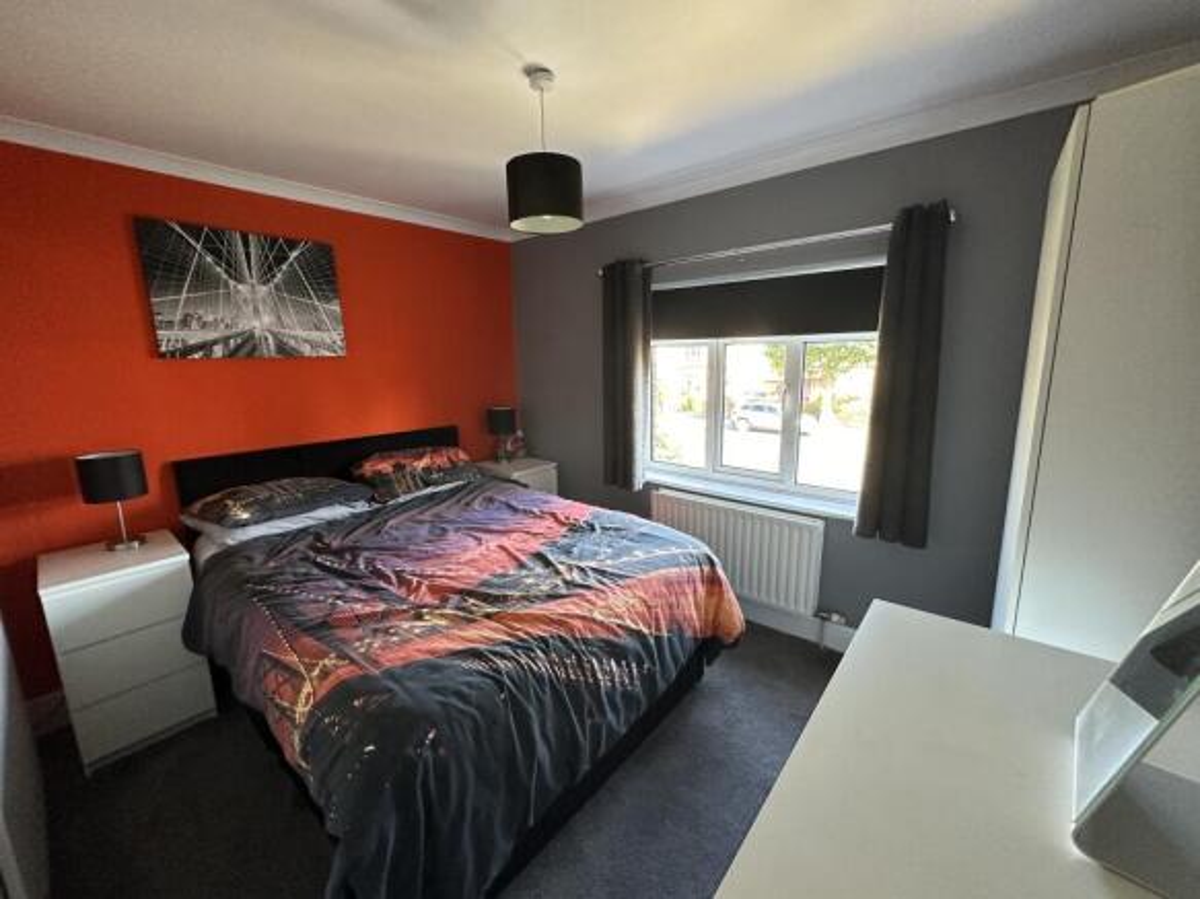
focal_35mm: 14
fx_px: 485
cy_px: 450
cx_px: 600
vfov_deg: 85.7
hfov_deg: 102.1
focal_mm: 2.22
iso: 250
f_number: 2.2
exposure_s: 1/99
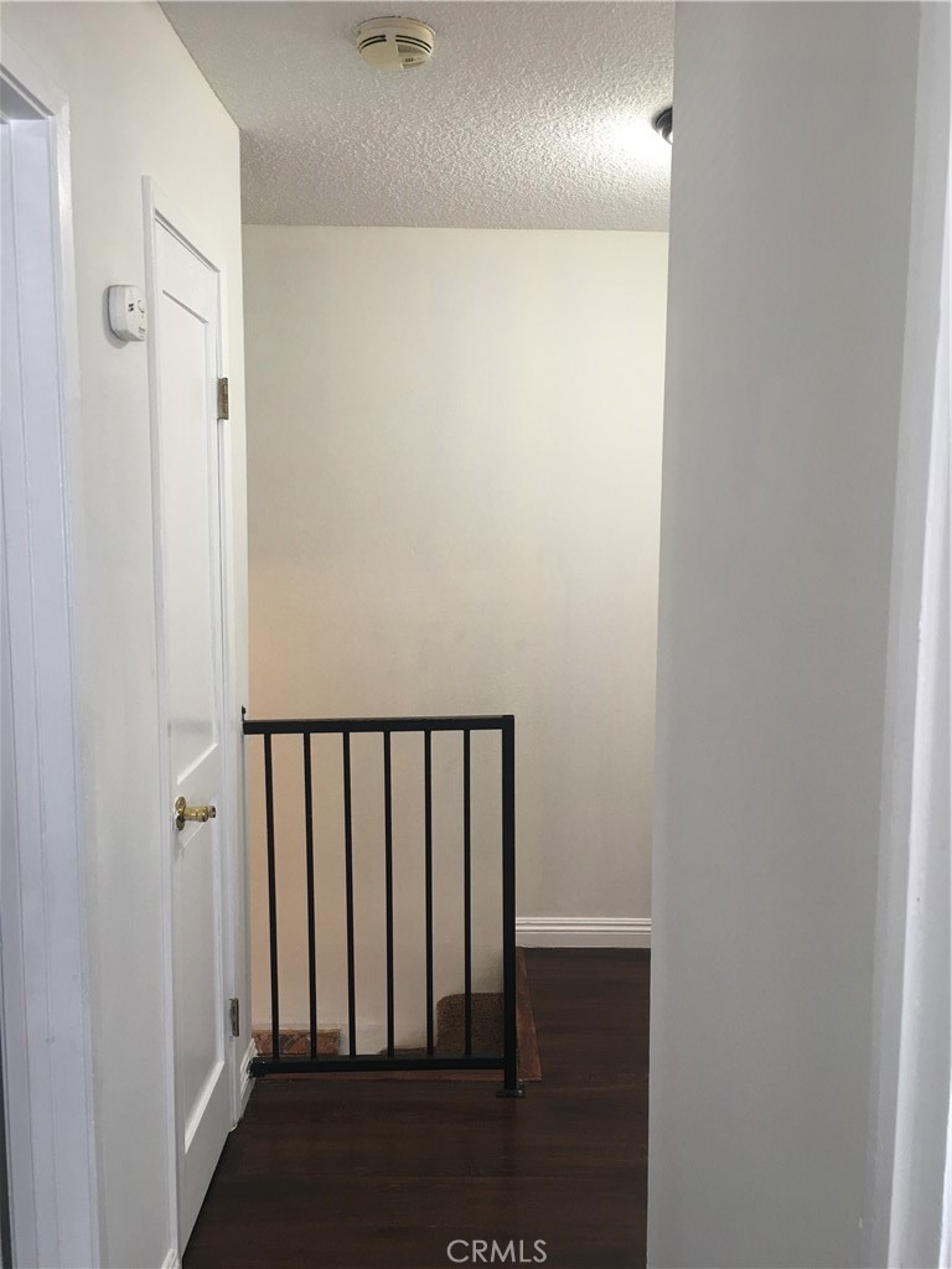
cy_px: 634
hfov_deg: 48.2
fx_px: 1063
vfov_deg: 61.7
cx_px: 476
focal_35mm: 29
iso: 25
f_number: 2.2
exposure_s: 1/15
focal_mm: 4.15
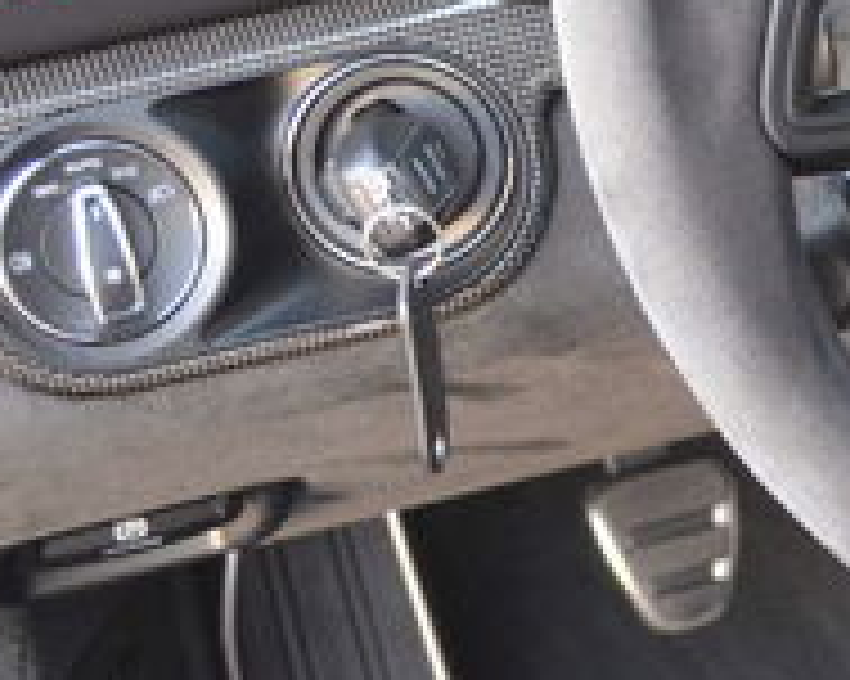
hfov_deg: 12.8
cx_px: 1511
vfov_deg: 11.2
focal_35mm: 137
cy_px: 5
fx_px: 3445
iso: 800
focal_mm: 24
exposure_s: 1/50
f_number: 4
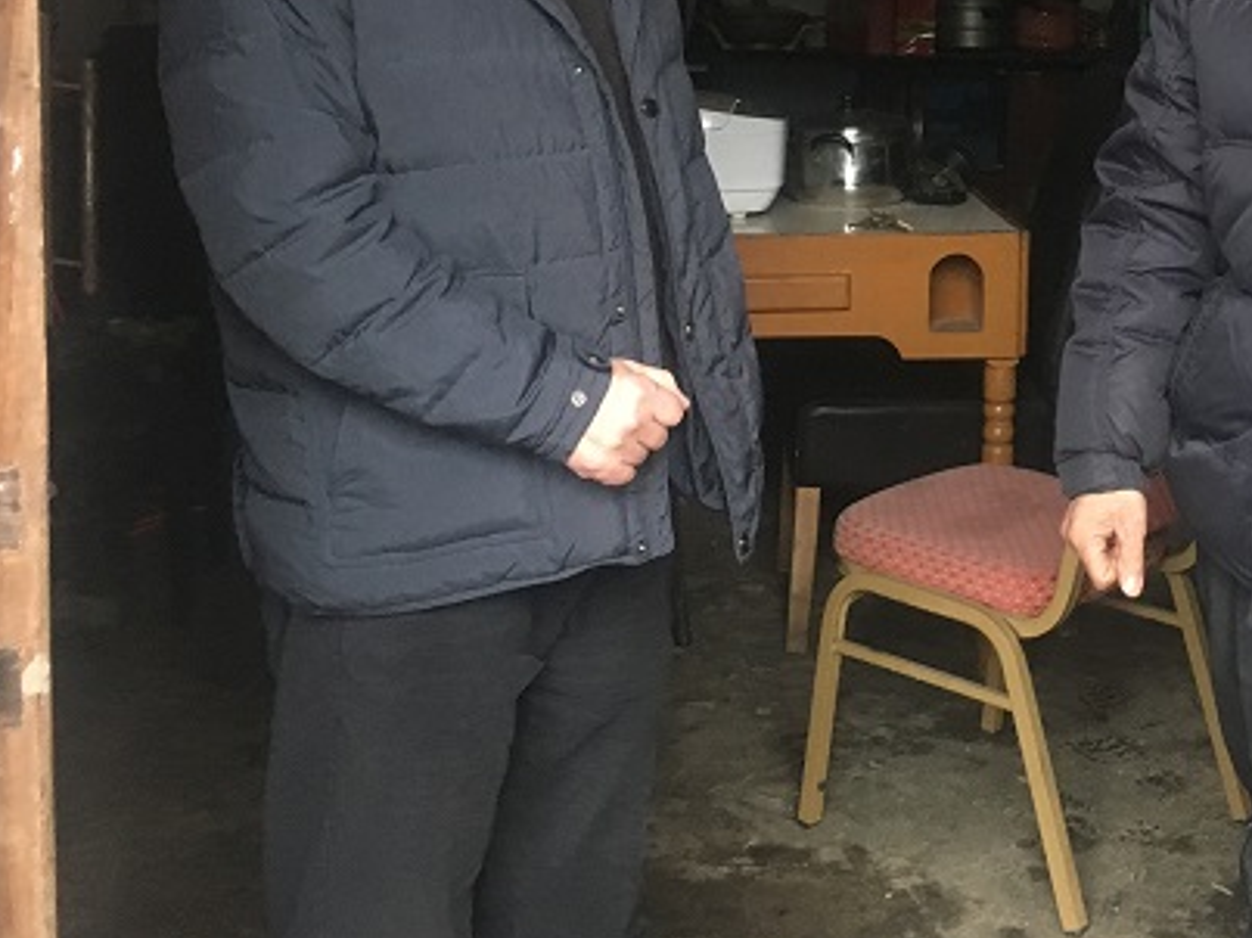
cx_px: 951
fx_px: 1953
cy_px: 112
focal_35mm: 54
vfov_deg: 26.2
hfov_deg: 34.7
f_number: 2.2
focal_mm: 4.15
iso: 200
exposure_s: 1/17
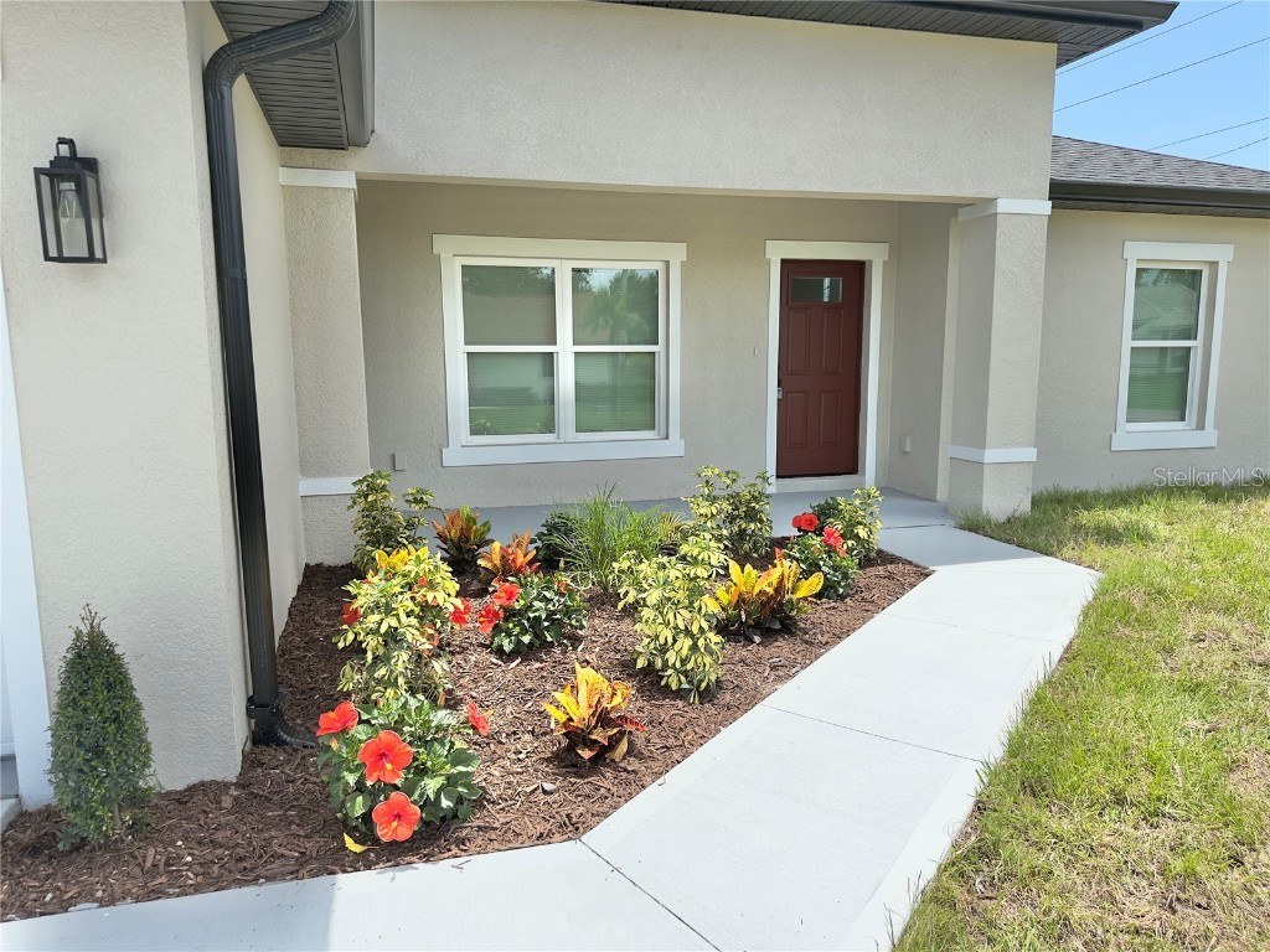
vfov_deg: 56.8
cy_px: 476
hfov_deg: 71.6
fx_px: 881
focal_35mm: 24
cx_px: 635
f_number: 1.78
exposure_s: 1/3584
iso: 80
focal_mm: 6.76
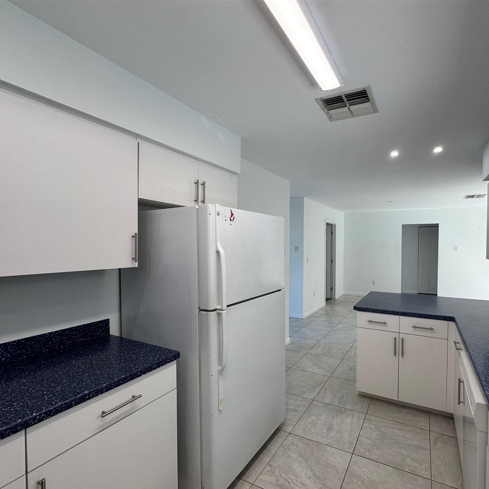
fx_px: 272
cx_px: 300
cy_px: 251
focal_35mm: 17
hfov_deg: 82.7
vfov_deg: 83.9
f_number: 2.2
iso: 64
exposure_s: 1/120
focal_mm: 2.22
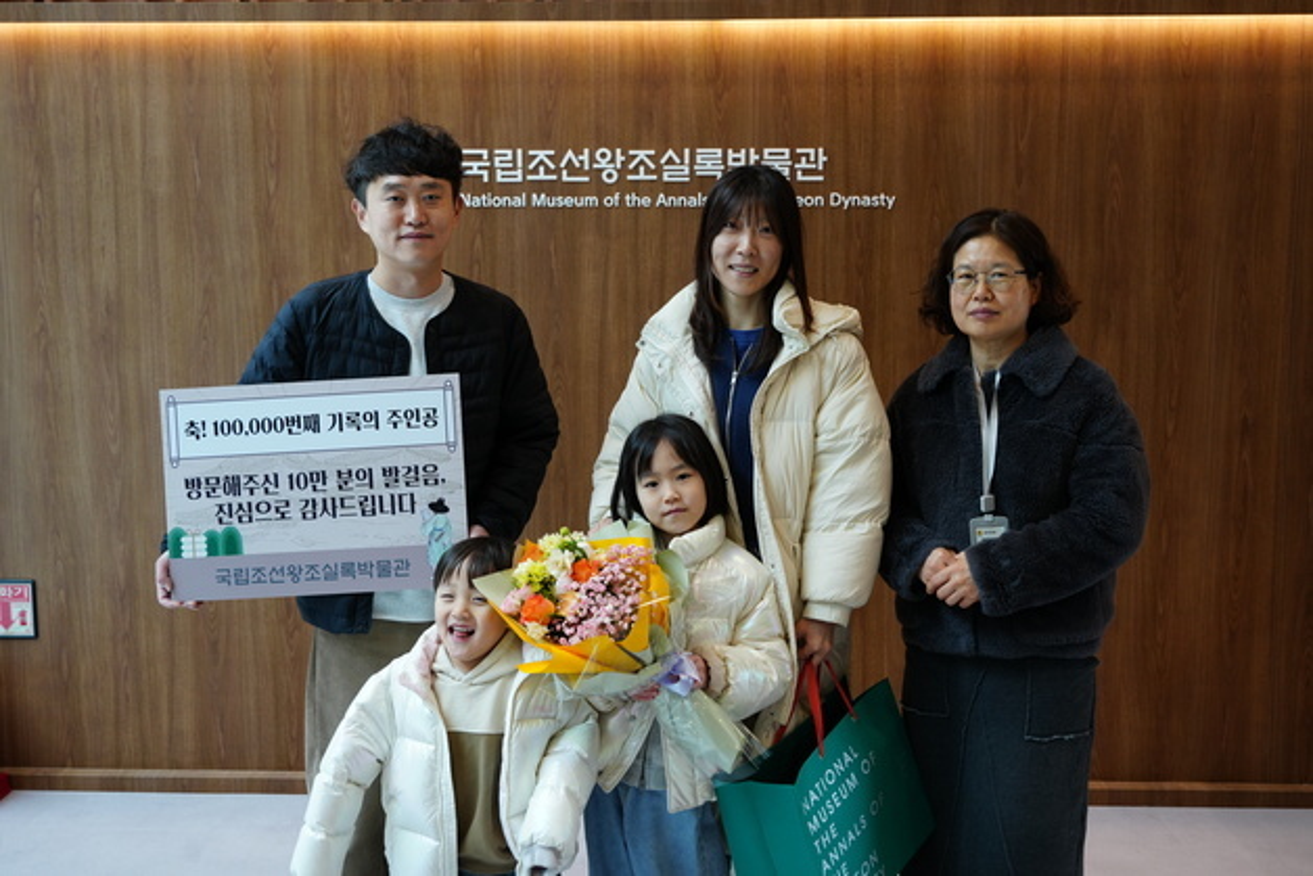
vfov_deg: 31.9
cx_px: 656
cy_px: 438
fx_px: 1532
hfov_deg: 46.4
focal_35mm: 42
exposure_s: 1/60
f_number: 5.6
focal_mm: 42
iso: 640
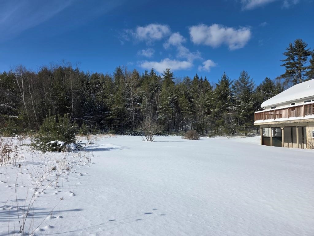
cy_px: 118
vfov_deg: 58.9
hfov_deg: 73.9
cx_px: 157
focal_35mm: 23
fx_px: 209
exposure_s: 1/7944
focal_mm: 6.3
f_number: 1.7
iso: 64
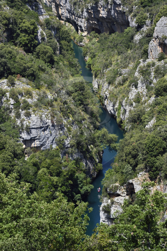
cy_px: 126
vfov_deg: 15.2
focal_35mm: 135
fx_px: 940
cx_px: 84
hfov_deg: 10.2
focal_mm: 135
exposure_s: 1/250
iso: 200
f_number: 9
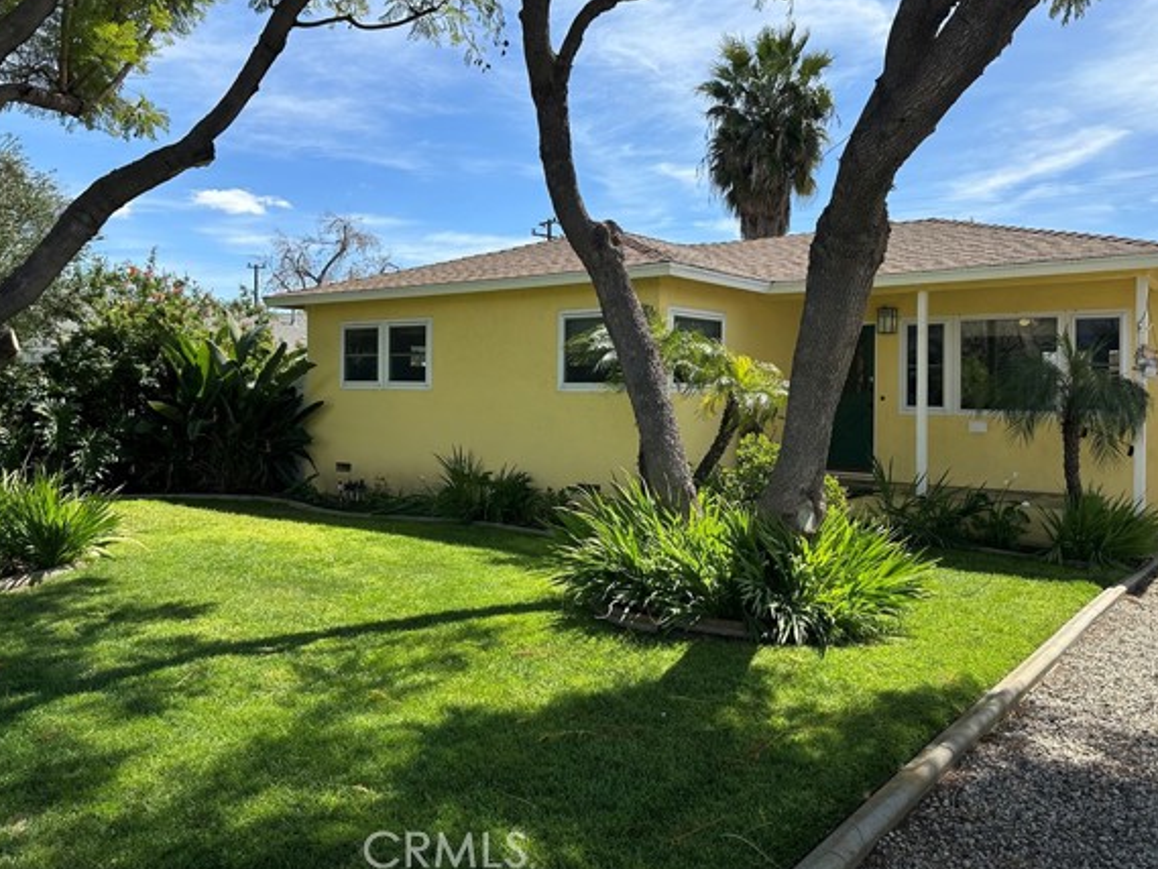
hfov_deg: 65.3
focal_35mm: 27
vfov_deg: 51.3
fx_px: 903
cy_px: 391
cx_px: 596
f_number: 1.78
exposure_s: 1/3356
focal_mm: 6.86
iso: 80
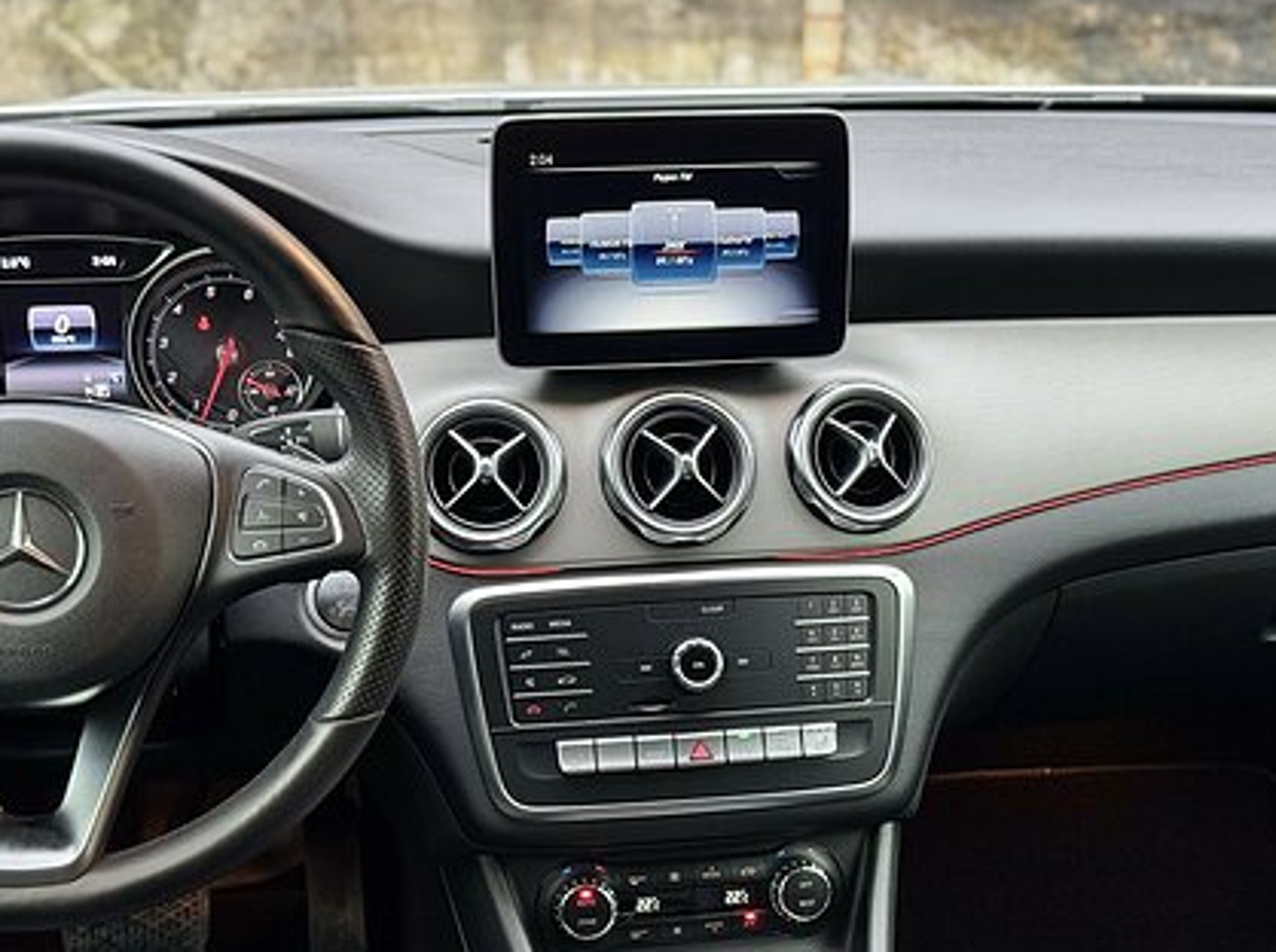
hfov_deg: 30.8
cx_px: 662
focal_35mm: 63
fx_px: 2318
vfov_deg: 23.1
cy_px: 613
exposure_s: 1/50
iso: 125
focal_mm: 6.76
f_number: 1.78
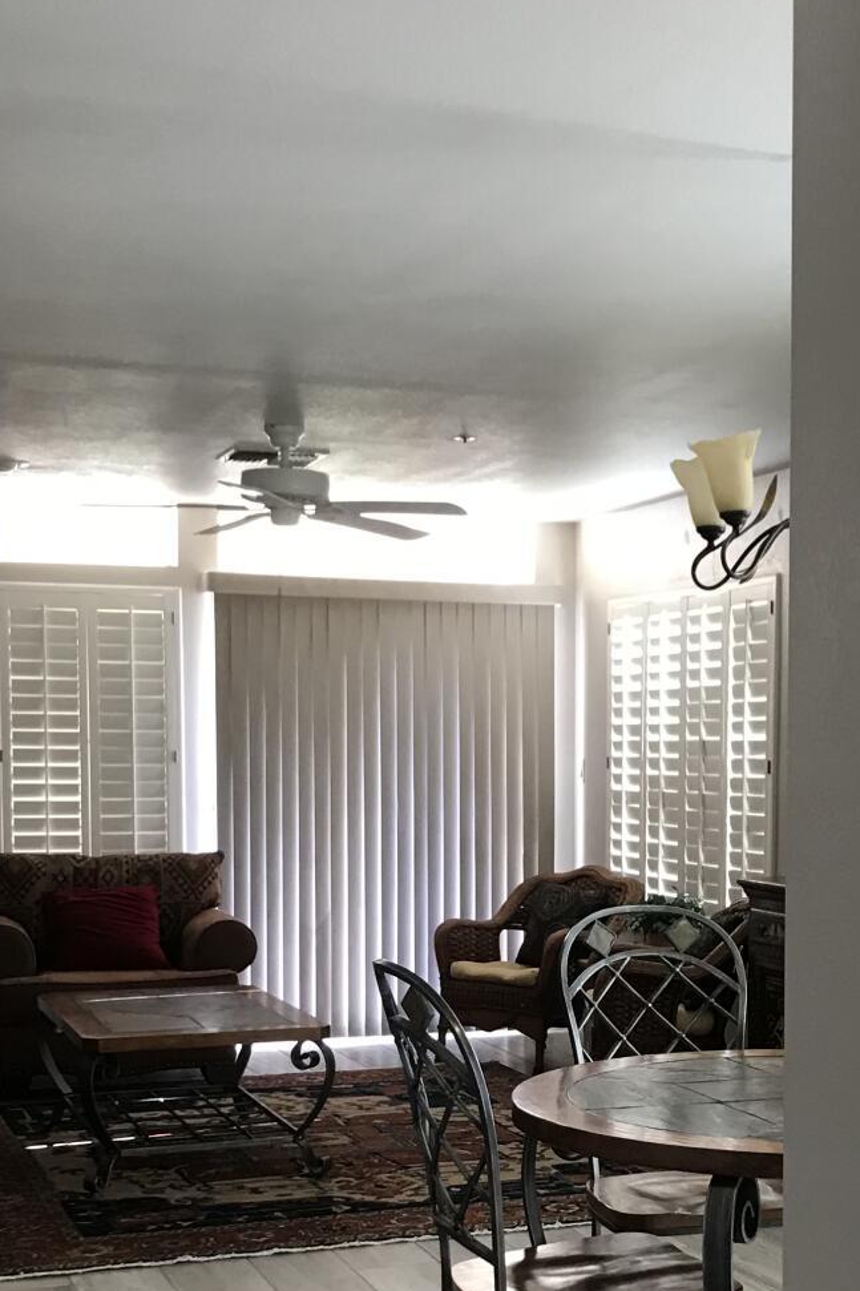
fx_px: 2151
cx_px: 646
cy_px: 892
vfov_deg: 33.0
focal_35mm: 60
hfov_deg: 22.4
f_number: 1.8
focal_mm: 3.99
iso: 40
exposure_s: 1/17
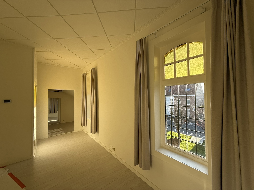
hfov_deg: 102.1
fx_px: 103
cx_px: 127
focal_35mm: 14
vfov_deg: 85.7
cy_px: 95
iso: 64
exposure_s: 1/383
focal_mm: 2.22
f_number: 2.2
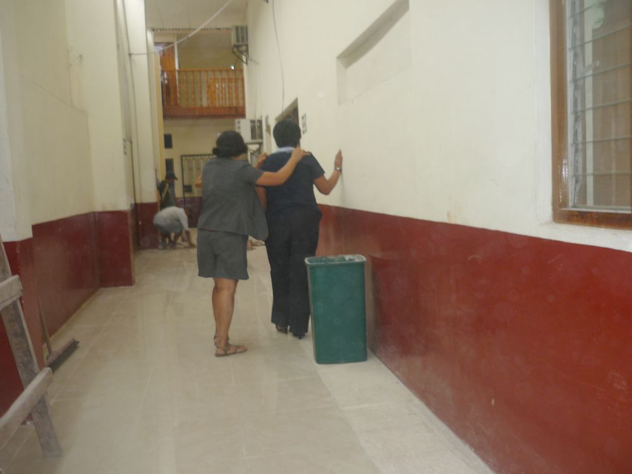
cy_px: 237
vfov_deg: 42.9
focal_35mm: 33
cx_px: 316
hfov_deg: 55.4
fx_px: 602
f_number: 2.8
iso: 100
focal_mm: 5.5
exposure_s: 1/30
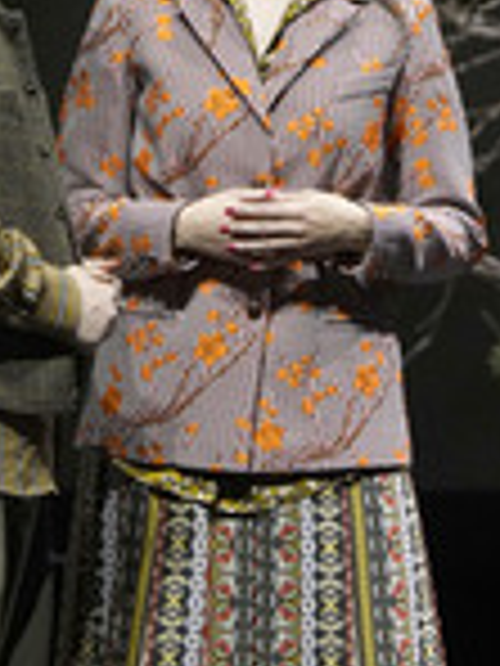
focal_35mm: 887
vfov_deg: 2.2
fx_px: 17083
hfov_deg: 1.7
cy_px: 162
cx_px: 597
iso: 3200
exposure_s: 1/125
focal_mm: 303
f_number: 6.3
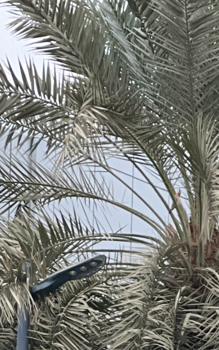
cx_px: 352
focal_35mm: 279
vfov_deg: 7.4
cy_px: 568
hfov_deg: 4.7
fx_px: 2666
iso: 250
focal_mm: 9
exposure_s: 1/65
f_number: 2.8
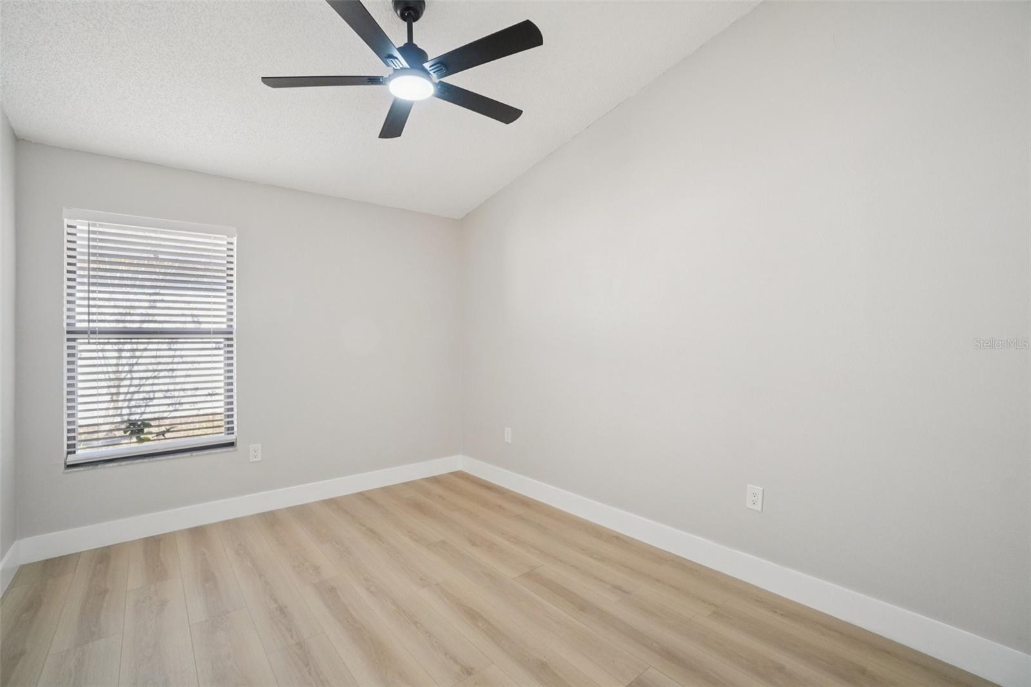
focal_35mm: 15
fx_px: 429
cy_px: 344
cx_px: 516
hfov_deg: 100.4
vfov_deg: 77.3
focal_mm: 10
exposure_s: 1/30
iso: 640
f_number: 8
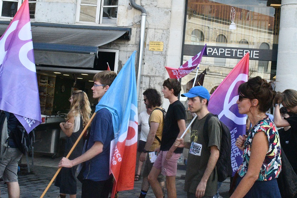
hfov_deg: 38.9
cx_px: 148
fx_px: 421
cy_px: 99
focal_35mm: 51
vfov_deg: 26.5
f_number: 22
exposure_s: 1/2000
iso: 16000
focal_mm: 34
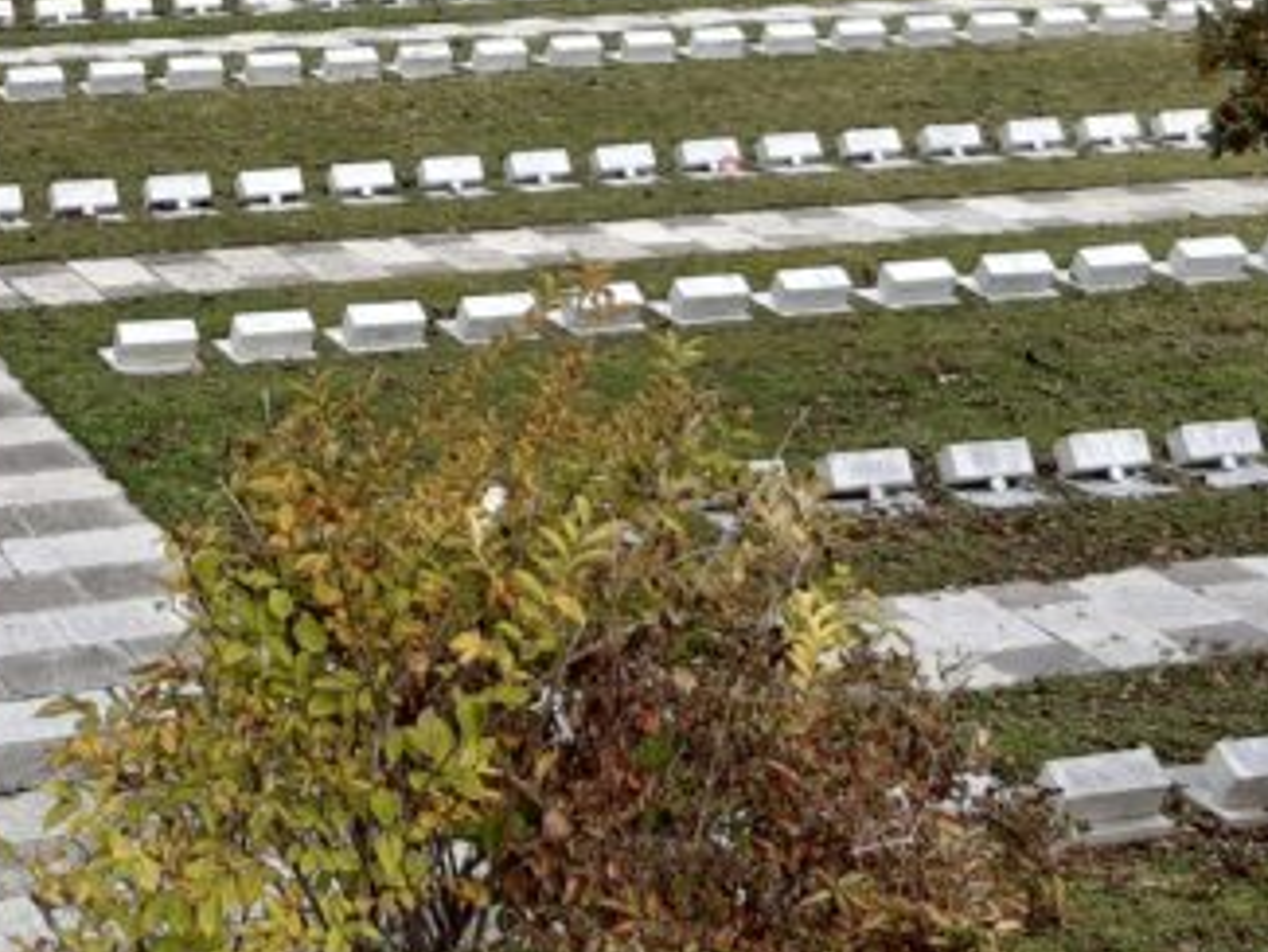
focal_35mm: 82
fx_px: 3005
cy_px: -125
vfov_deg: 17.3
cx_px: 316
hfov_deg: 23.6
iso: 40
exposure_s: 1/670
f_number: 1.7
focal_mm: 3.92
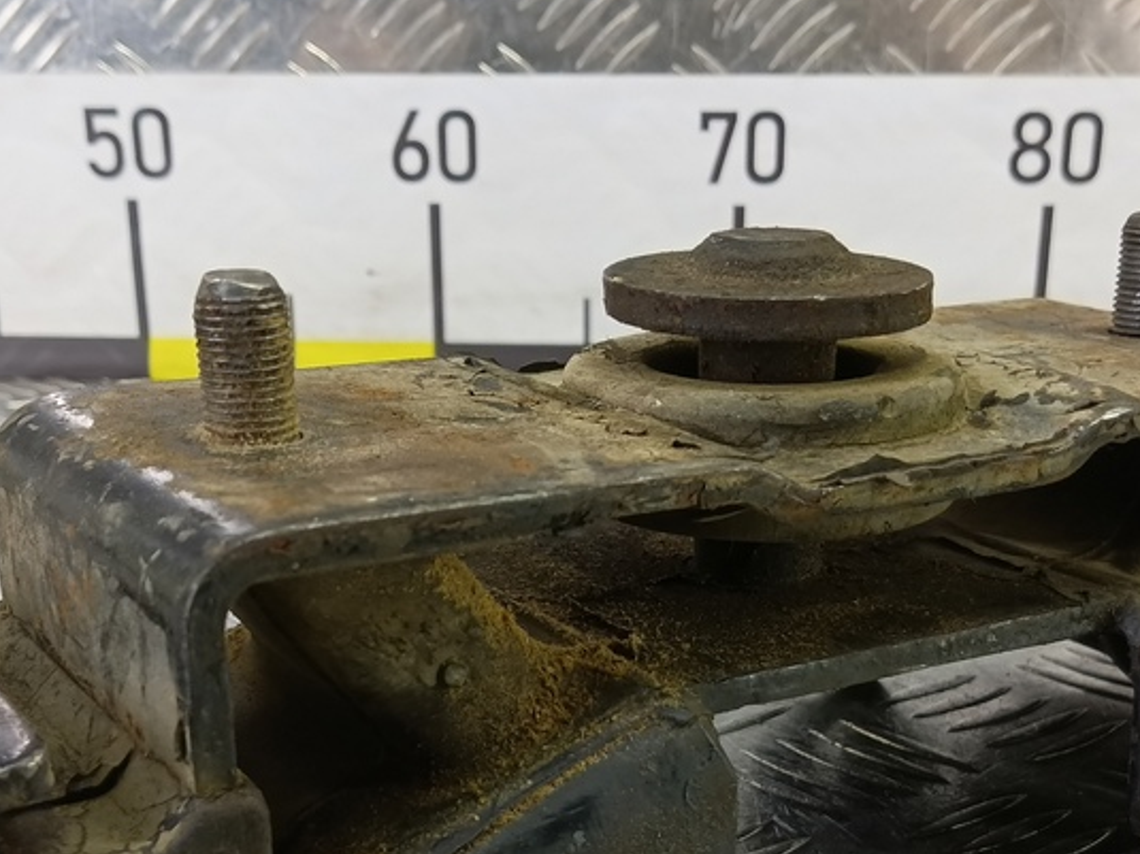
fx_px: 1449
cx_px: 605
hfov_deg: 42.9
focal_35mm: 44
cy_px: 718
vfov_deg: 31.7
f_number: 1.6
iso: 187
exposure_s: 1/50
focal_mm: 4.11
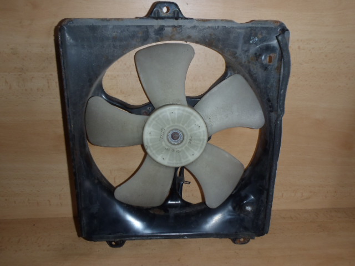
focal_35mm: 28
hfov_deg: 63.4
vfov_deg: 49.7
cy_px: 133
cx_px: 178
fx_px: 287
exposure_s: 1/30
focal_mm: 5
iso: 100
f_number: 3.9
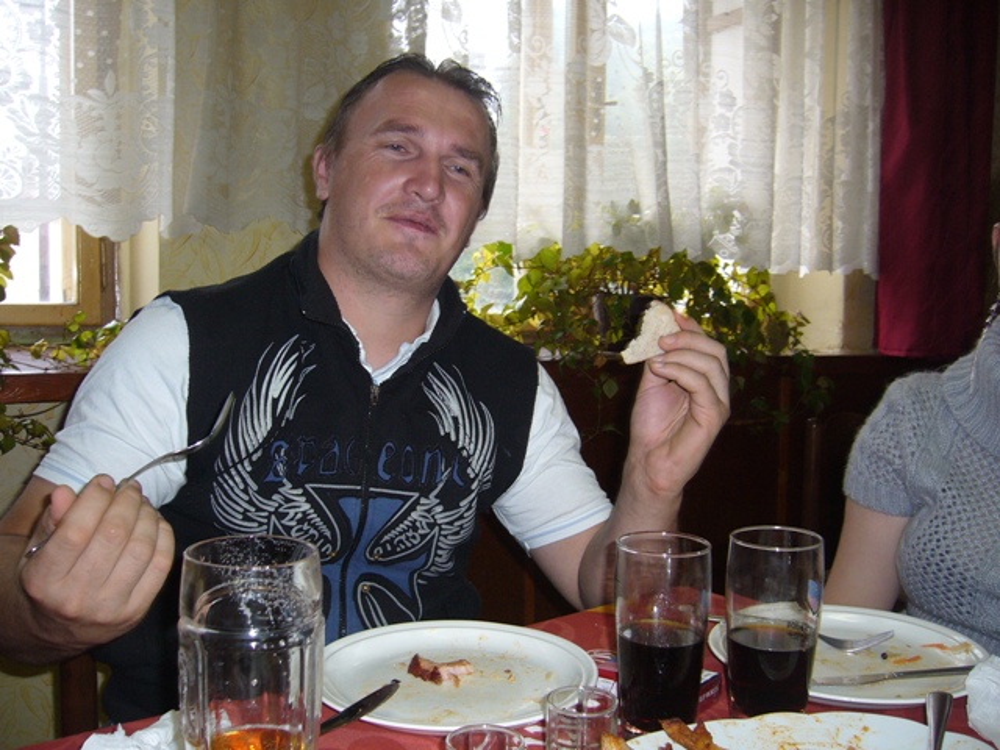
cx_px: 500
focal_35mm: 35
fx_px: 1011
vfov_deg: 40.7
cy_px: 375
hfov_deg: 52.6
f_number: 2.8
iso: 100
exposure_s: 1/30
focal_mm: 5.8
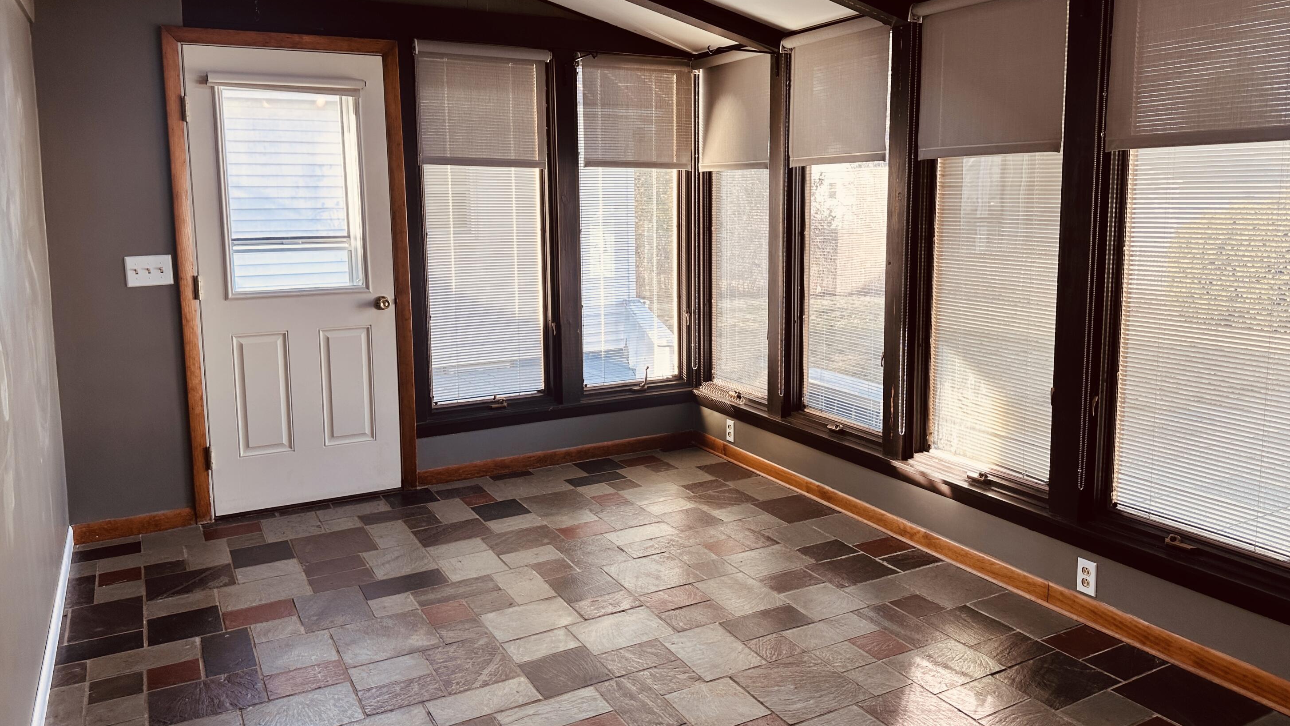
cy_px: 310
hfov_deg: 69.9
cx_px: 644
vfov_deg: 42.8
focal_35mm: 27
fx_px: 924
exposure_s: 1/167
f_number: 1.78
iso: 64
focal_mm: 6.86
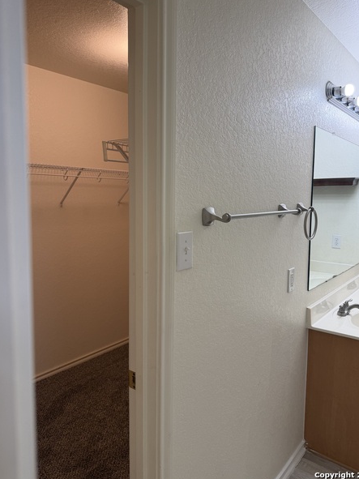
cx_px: 185
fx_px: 360
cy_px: 230
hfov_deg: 53.0
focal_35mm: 26
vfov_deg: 67.3
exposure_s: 1/120
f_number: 1.78
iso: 100
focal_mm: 6.76
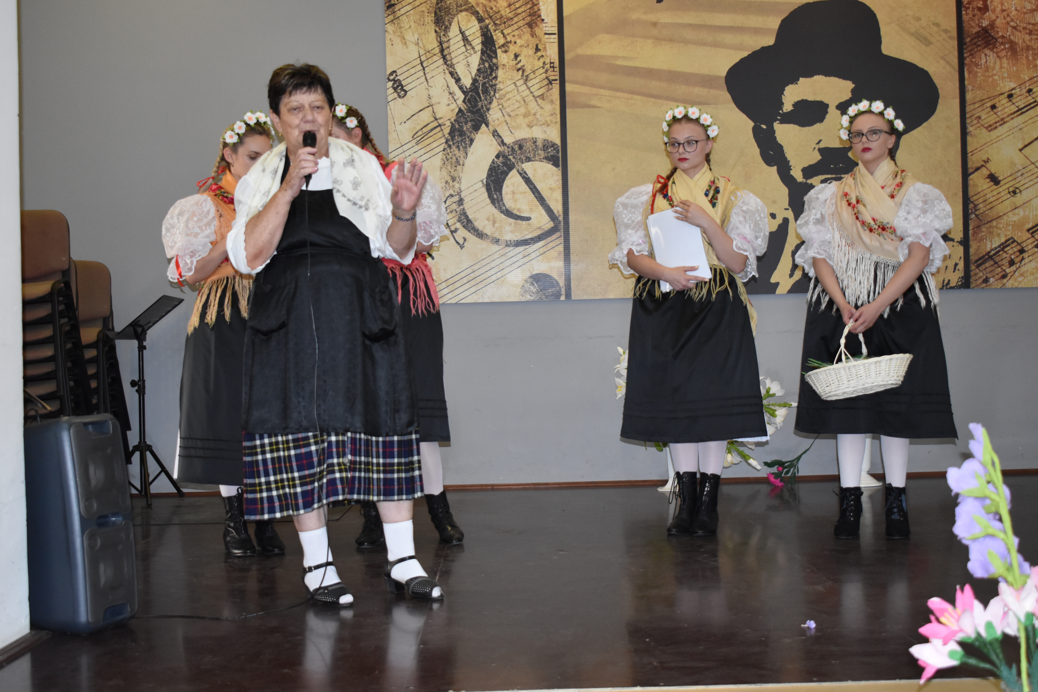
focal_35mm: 48
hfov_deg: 41.1
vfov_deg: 28.1
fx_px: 1384
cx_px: 519
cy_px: 346
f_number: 4.5
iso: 1600
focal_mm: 32
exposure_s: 1/100
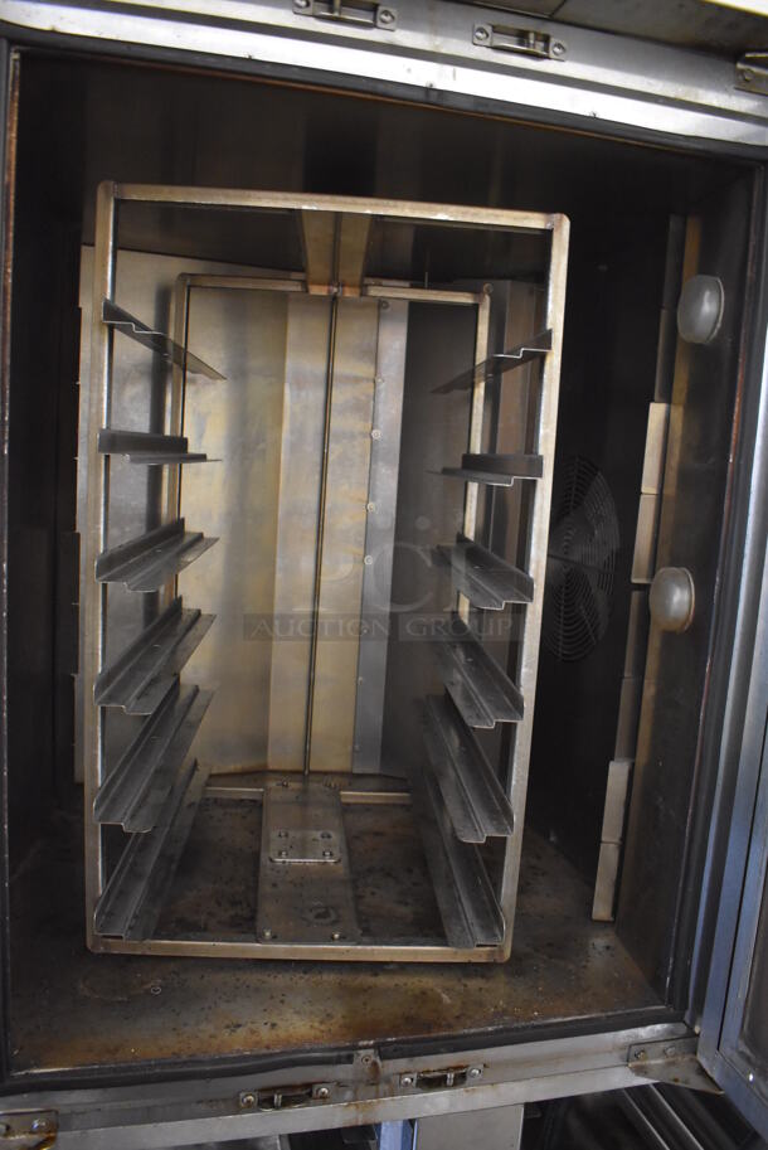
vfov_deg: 67.3
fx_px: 863
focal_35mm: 27
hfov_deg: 48.0
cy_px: 575
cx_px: 384
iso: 3200
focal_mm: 18
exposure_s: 1/20
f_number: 3.5
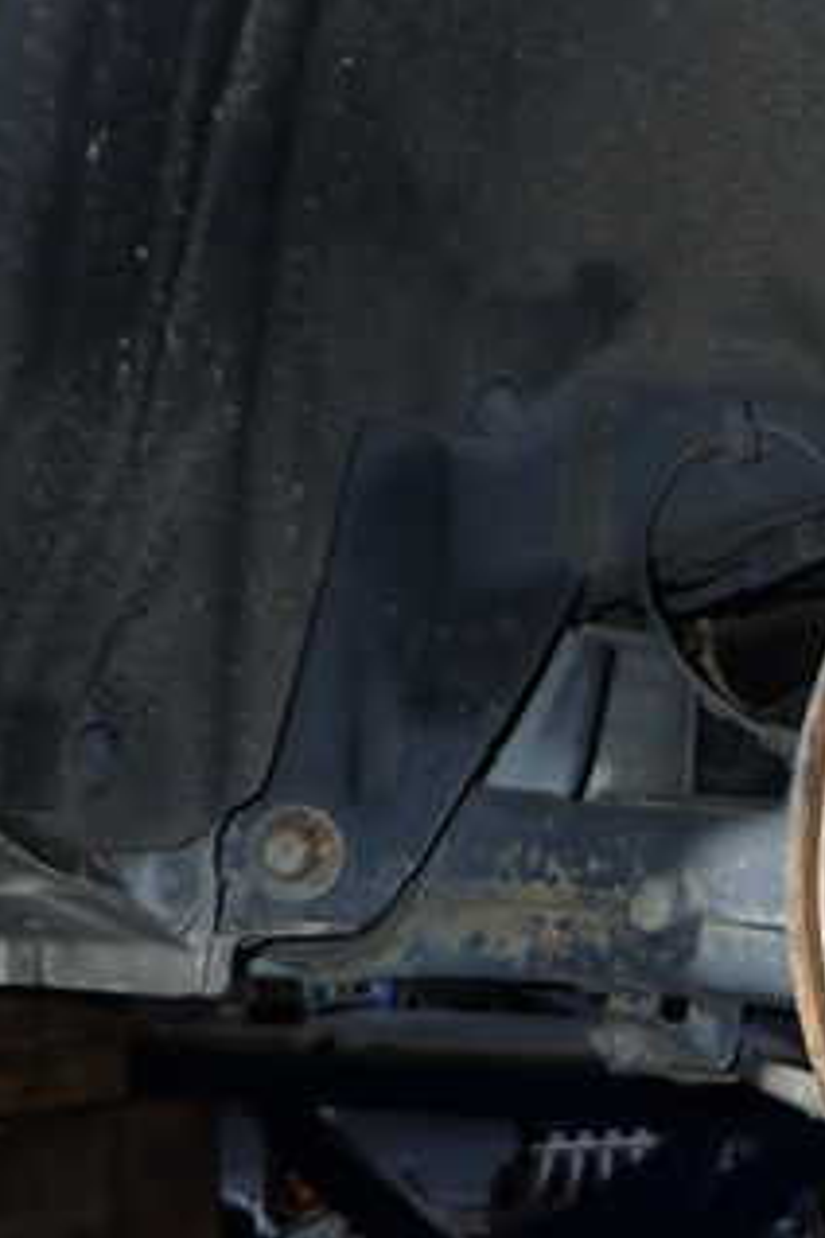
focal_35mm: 49
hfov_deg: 25.7
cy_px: 716
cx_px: 879
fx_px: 1684
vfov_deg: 40.2
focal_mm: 4.5
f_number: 5.6
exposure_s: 1/30
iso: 100
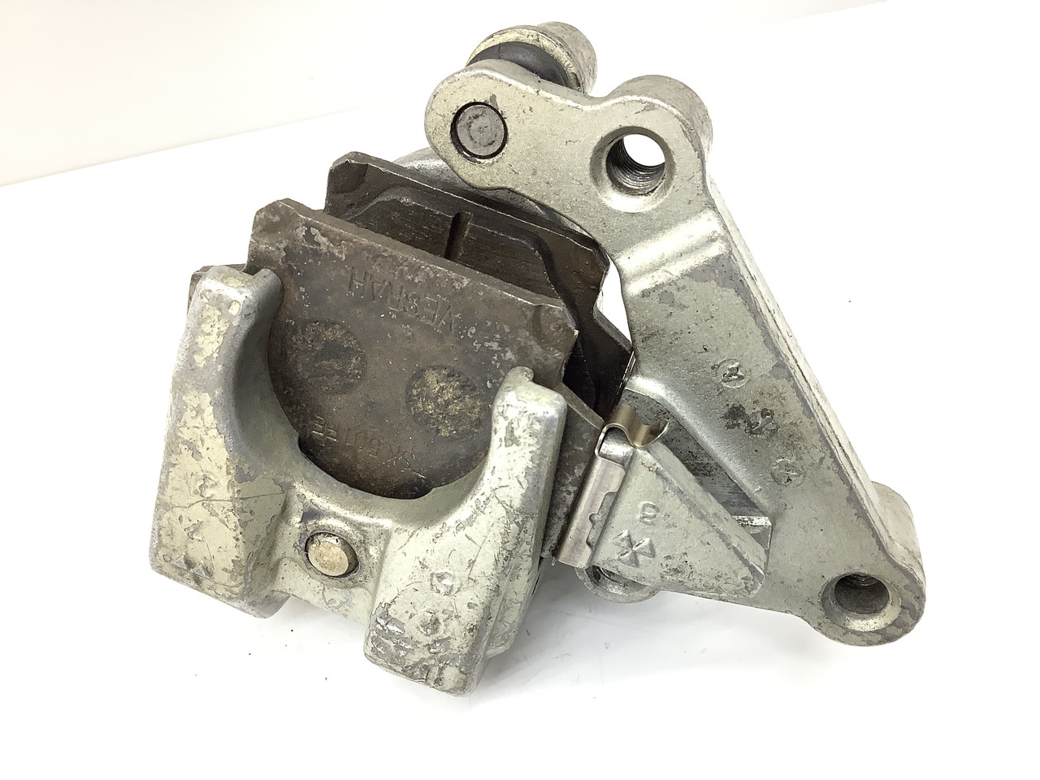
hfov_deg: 58.4
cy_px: 390
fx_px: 931
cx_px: 520
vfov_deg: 45.4
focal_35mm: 31
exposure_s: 1/120
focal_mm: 3.3
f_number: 2.4
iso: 100
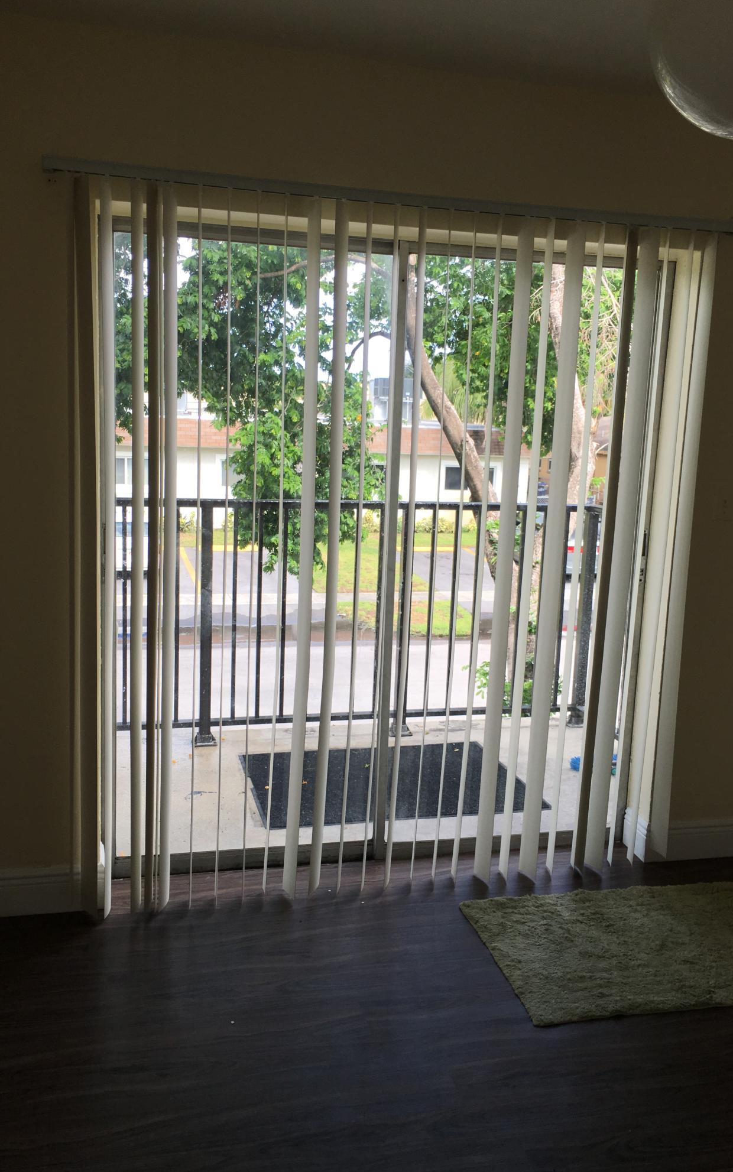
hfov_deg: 40.6
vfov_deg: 61.2
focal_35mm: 31
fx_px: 990
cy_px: 588
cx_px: 377
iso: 25
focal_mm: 4.15
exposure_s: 1/256
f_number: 2.2
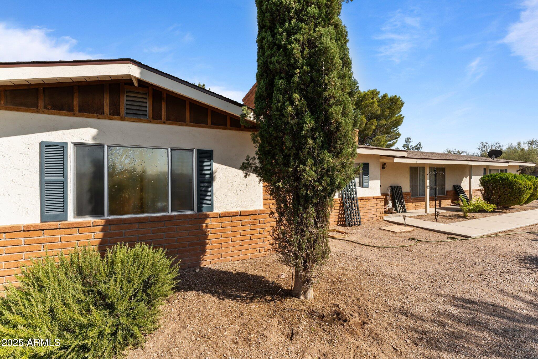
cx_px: 269
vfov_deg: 81.2
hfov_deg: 104.3
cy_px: 180
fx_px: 209
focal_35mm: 14
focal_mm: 14
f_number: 8
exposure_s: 1/1000
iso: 400
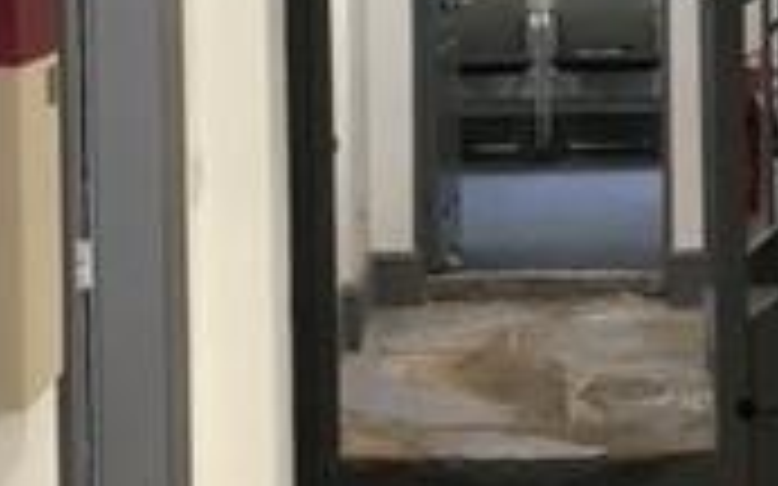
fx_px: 2416
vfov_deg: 11.4
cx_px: 607
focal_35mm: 114
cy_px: 9
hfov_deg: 18.1
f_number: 2.2
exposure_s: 1/33
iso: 125
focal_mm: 4.15
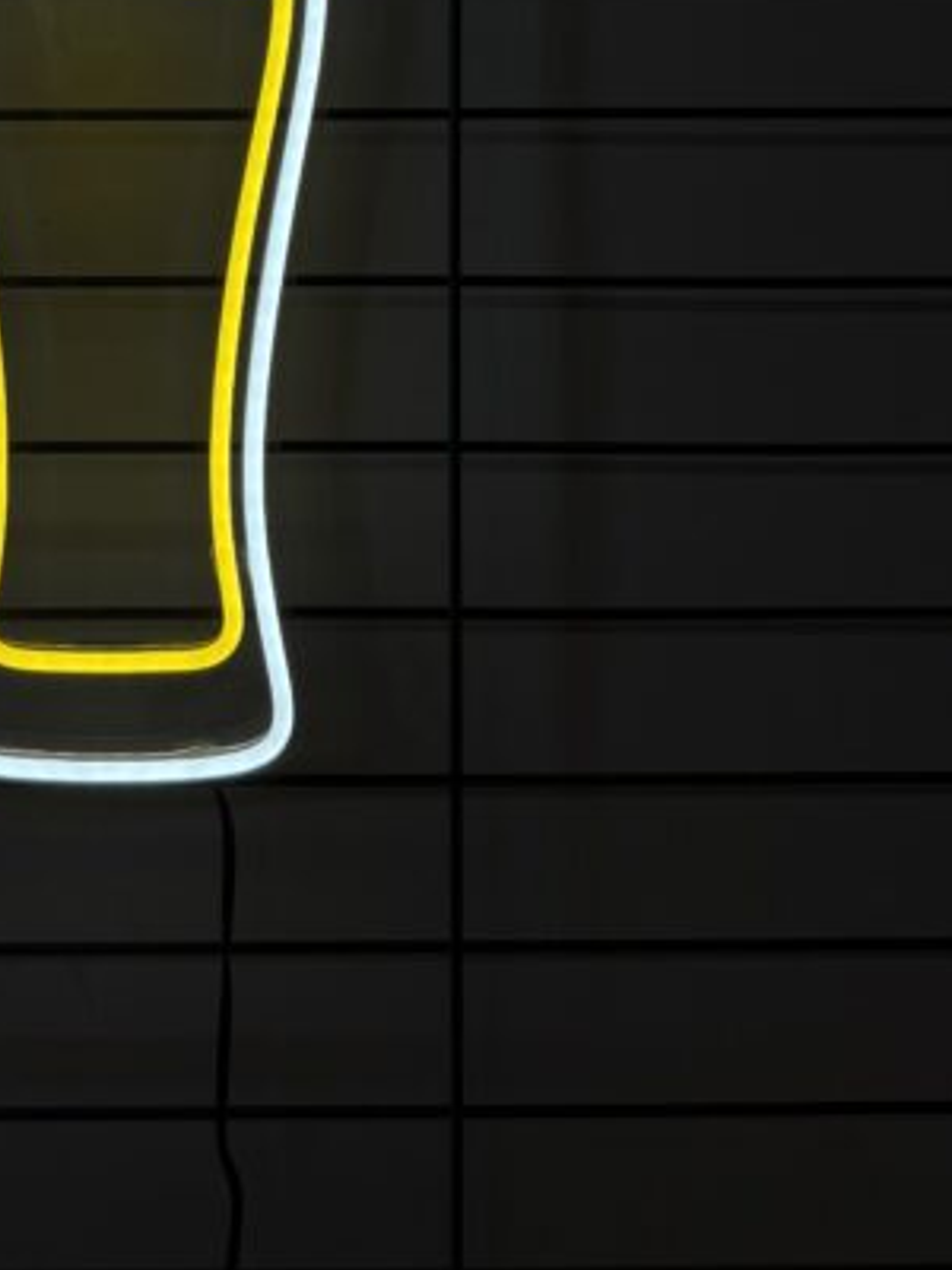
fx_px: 1760
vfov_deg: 36.4
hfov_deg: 29.2
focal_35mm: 48
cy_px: 57
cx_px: 121
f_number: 1.78
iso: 100
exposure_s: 1/1005
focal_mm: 6.76
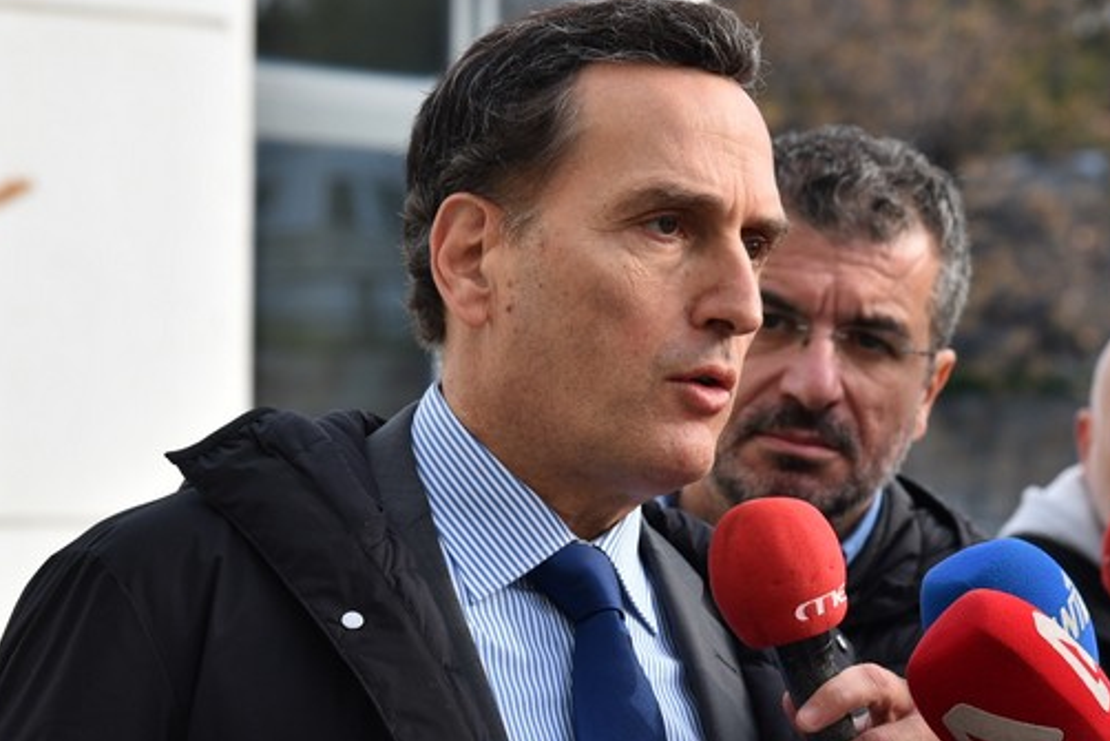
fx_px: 4348
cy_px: 461
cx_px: 473
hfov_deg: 14.5
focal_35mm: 141
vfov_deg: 9.7
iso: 400
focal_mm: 92
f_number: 5.6
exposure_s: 1/500
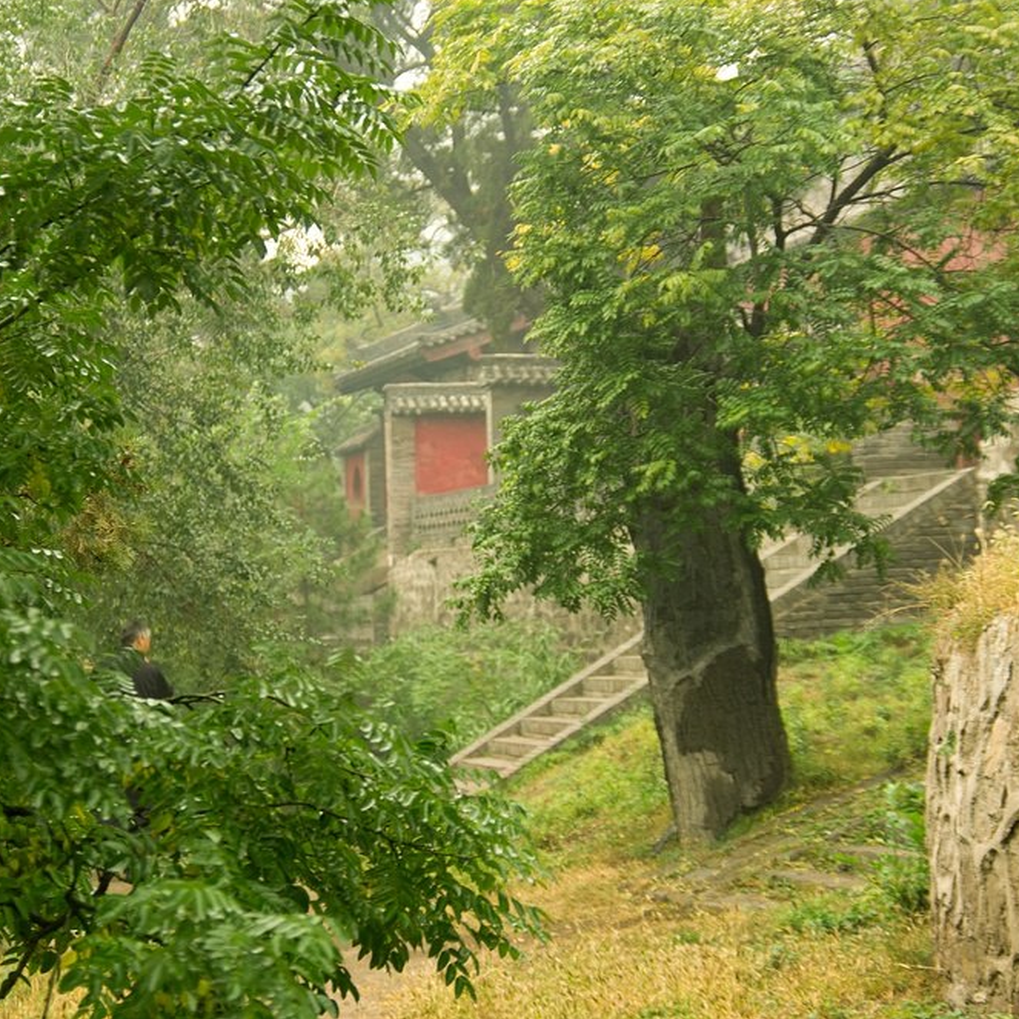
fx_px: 2886
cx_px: 378
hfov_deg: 20.0
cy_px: 506
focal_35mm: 87
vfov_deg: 20.0
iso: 100
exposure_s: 1/60
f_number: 4
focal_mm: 45
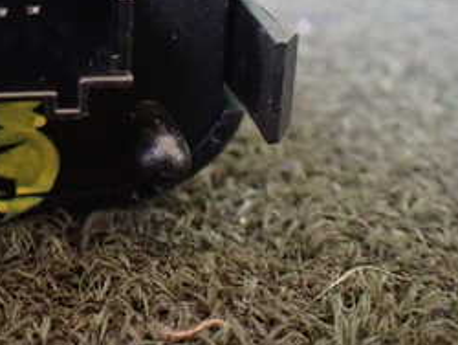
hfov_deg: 25.4
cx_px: -18
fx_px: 954
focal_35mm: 72
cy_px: -6
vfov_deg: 19.8
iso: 800
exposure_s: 1/30
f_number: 2.3
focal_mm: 5.4
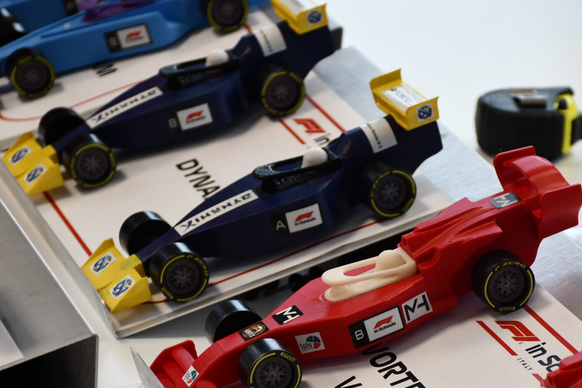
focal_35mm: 195
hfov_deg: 10.5
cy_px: 353
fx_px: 3153
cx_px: 408
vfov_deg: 7.0
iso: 1250
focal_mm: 70
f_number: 5
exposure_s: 1/125
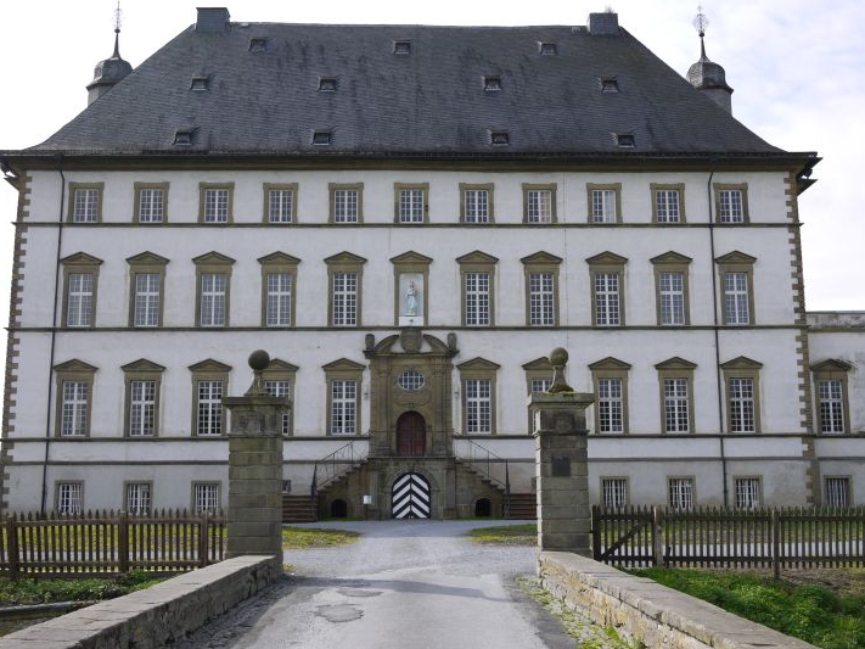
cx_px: 453
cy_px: 304
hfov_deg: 42.1
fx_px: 1124
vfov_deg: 32.2
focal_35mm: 45
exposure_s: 1/500
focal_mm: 20
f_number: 5
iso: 100
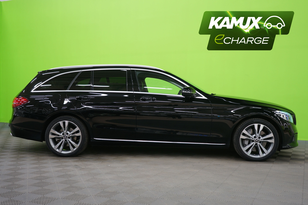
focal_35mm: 37
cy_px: 102
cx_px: 154
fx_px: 317
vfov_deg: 35.9
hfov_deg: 51.9
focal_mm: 37
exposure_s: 1/8
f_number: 4
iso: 400
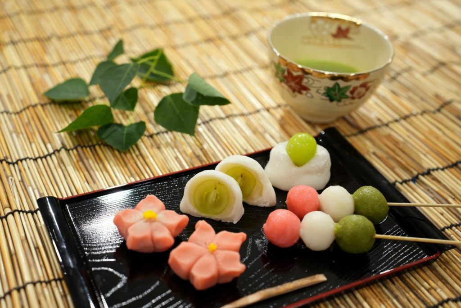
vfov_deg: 27.6
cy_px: 154
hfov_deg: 40.3
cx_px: 230
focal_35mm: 49
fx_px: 628
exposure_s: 1/50
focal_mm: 49
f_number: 2.8
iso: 320
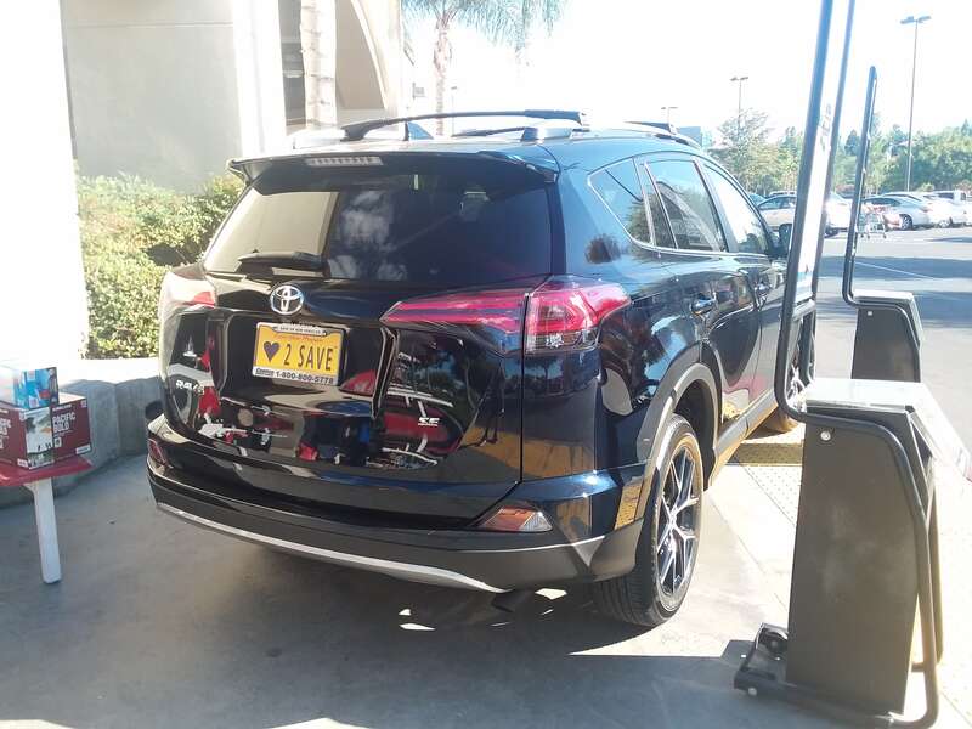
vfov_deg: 48.2
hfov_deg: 61.7
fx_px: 814
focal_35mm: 29
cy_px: 364
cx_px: 486
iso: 40
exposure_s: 1/305
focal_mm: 2.47
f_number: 1.9
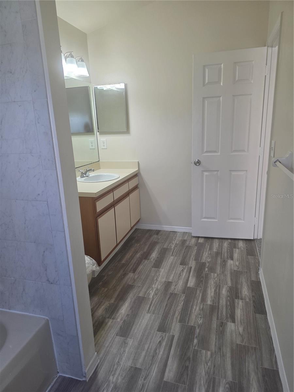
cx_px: 147
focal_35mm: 23
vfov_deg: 73.9
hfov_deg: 58.9
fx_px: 260
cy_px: 196
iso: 125
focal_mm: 6.3
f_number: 1.7
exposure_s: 1/120
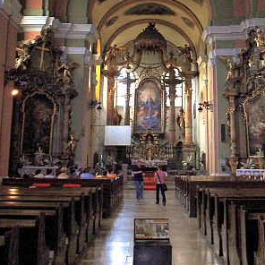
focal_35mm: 43
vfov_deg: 38.8
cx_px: 154
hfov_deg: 39.1
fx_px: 372
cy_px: 94
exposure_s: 1/10
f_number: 3.3
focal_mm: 4.2
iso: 480
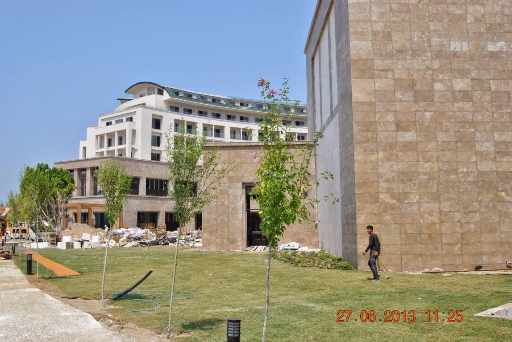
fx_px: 513
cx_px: 256
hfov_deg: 53.1
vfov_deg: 37.0
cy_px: 171
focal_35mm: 36
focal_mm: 24
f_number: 8
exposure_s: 1/250
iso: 100
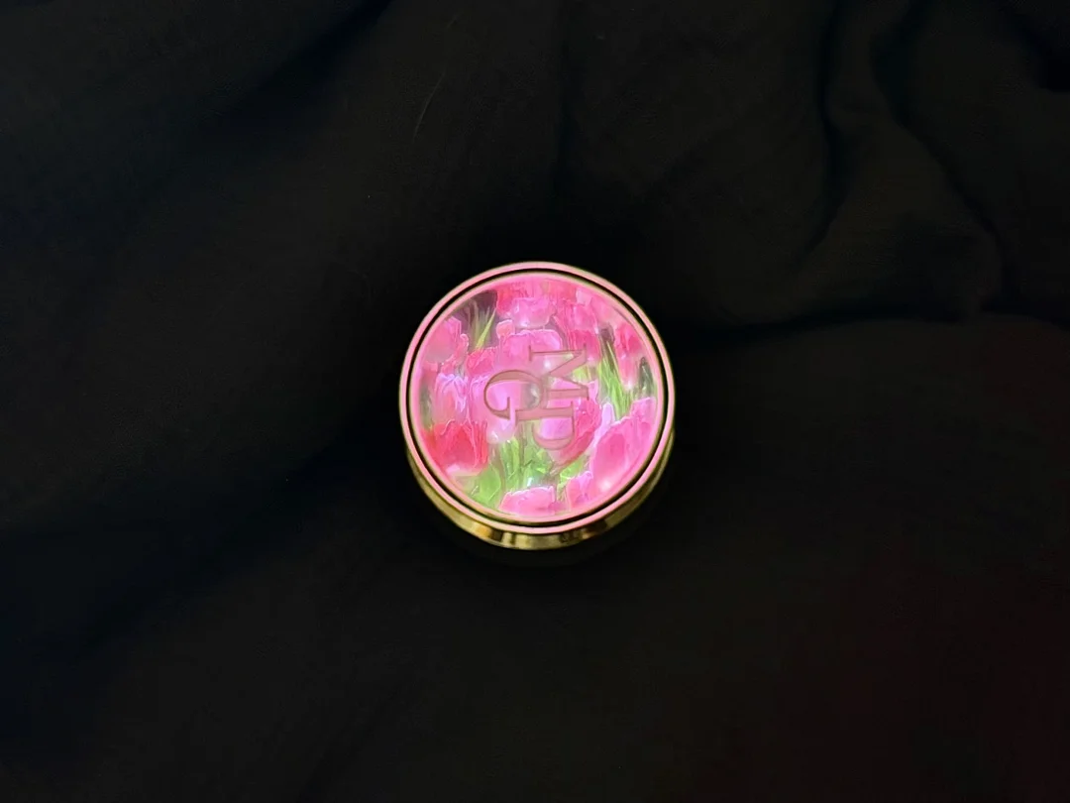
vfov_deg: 30.3
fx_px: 1484
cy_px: 402
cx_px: 535
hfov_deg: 39.7
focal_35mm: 48
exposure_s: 1/60
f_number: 1.78
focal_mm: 6.76
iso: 160
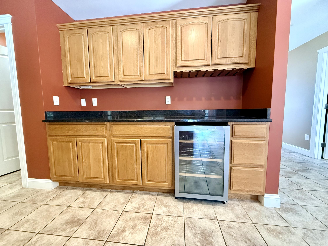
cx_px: 164
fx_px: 133
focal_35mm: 14
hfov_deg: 102.1
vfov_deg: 85.7
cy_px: 123
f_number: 2.2
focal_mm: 2.22
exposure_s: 1/60
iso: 640
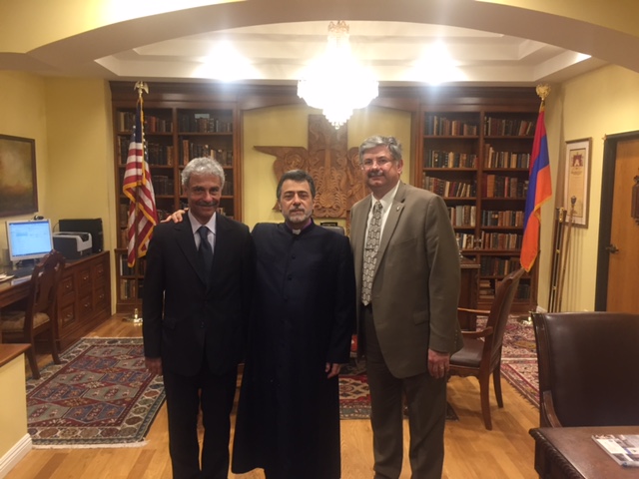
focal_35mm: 29
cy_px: 240
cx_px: 320
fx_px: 535
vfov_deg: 48.2
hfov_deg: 61.7
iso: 100
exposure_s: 1/30
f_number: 2.2
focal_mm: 4.15
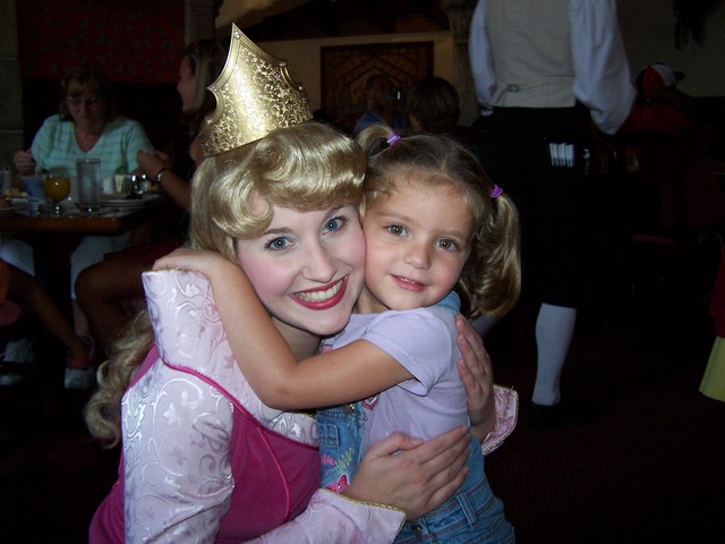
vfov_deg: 37.7
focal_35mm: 38
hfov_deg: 49.0
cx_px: 362
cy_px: 272
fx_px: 796
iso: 140
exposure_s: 1/60
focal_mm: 6.3
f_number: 2.8
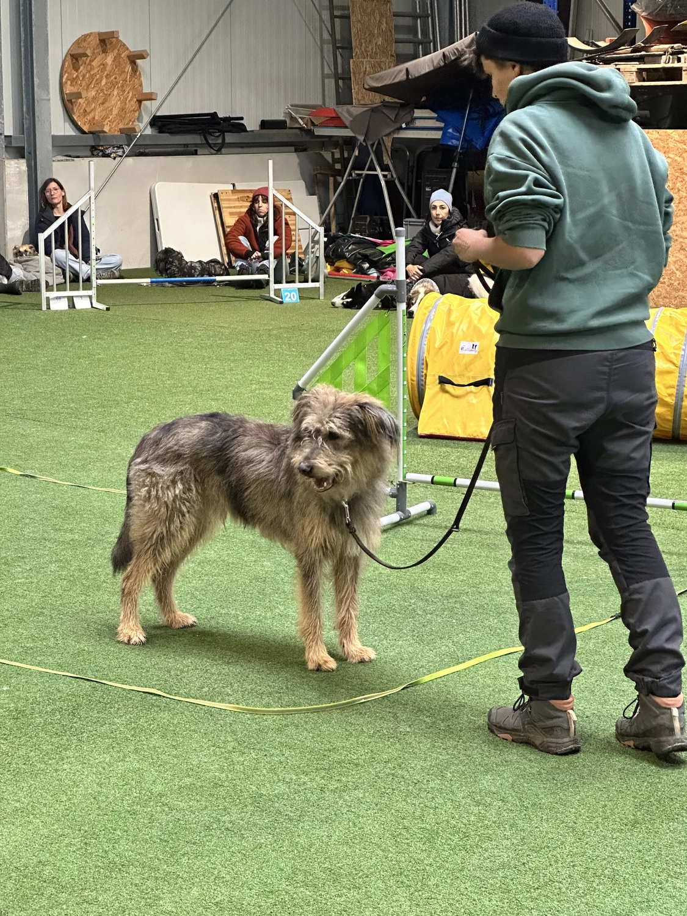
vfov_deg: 25.3
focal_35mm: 77
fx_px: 2038
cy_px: 458
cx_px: 344
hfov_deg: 19.1
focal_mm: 9
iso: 640
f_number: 2.8
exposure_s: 1/56
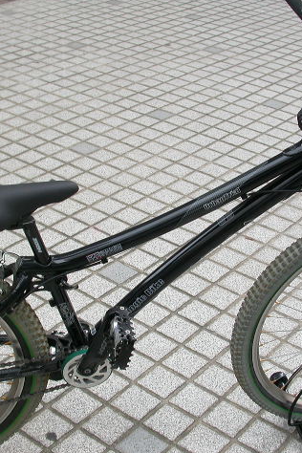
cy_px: 226
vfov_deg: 33.9
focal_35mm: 59
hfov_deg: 23.0
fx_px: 742
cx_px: 168
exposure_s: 1/125
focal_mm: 8.7
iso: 100
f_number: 3.1
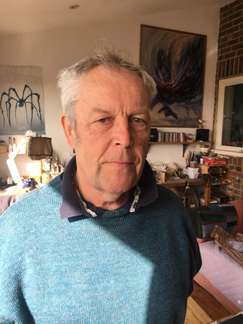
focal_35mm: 29
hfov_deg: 48.2
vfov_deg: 61.7
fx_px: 271
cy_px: 162
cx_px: 122
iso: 25
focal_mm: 4.15
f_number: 2.2
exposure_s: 1/169
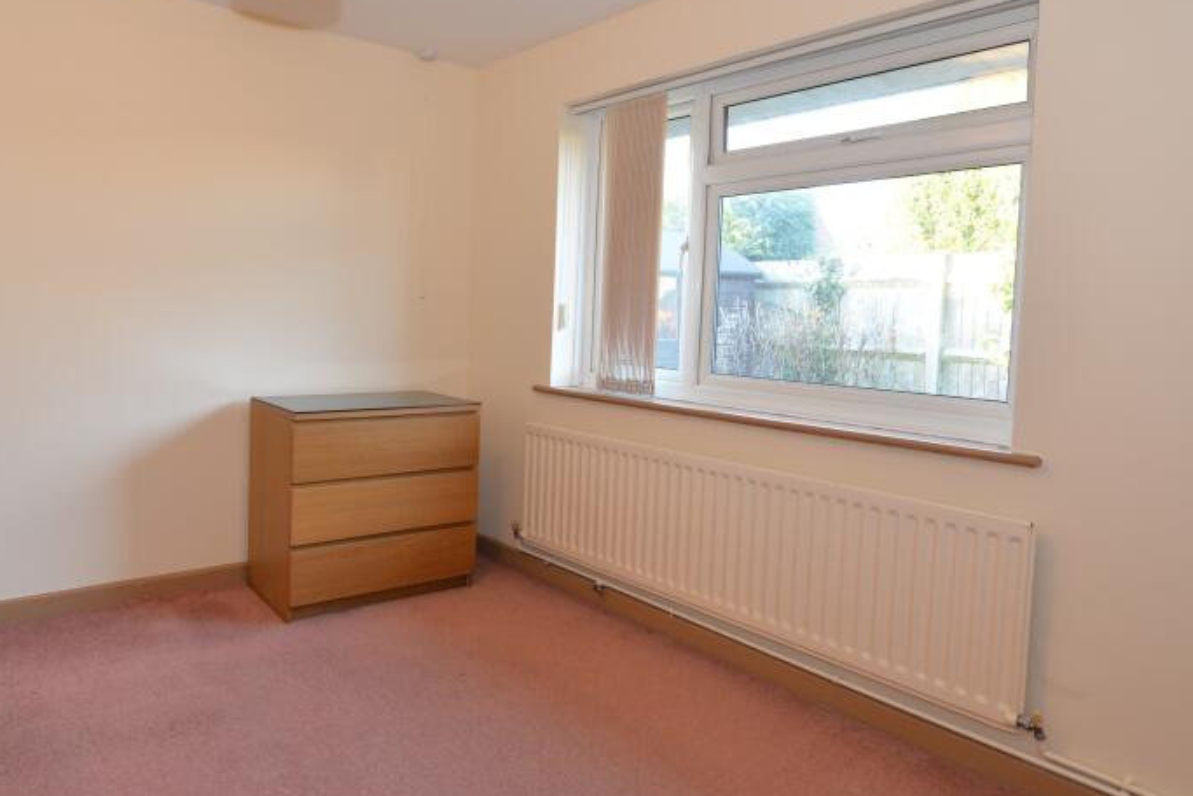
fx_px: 796
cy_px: 349
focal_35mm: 24
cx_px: 494
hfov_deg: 73.1
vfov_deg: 53.0
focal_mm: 16
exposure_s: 1/60
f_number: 4
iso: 640
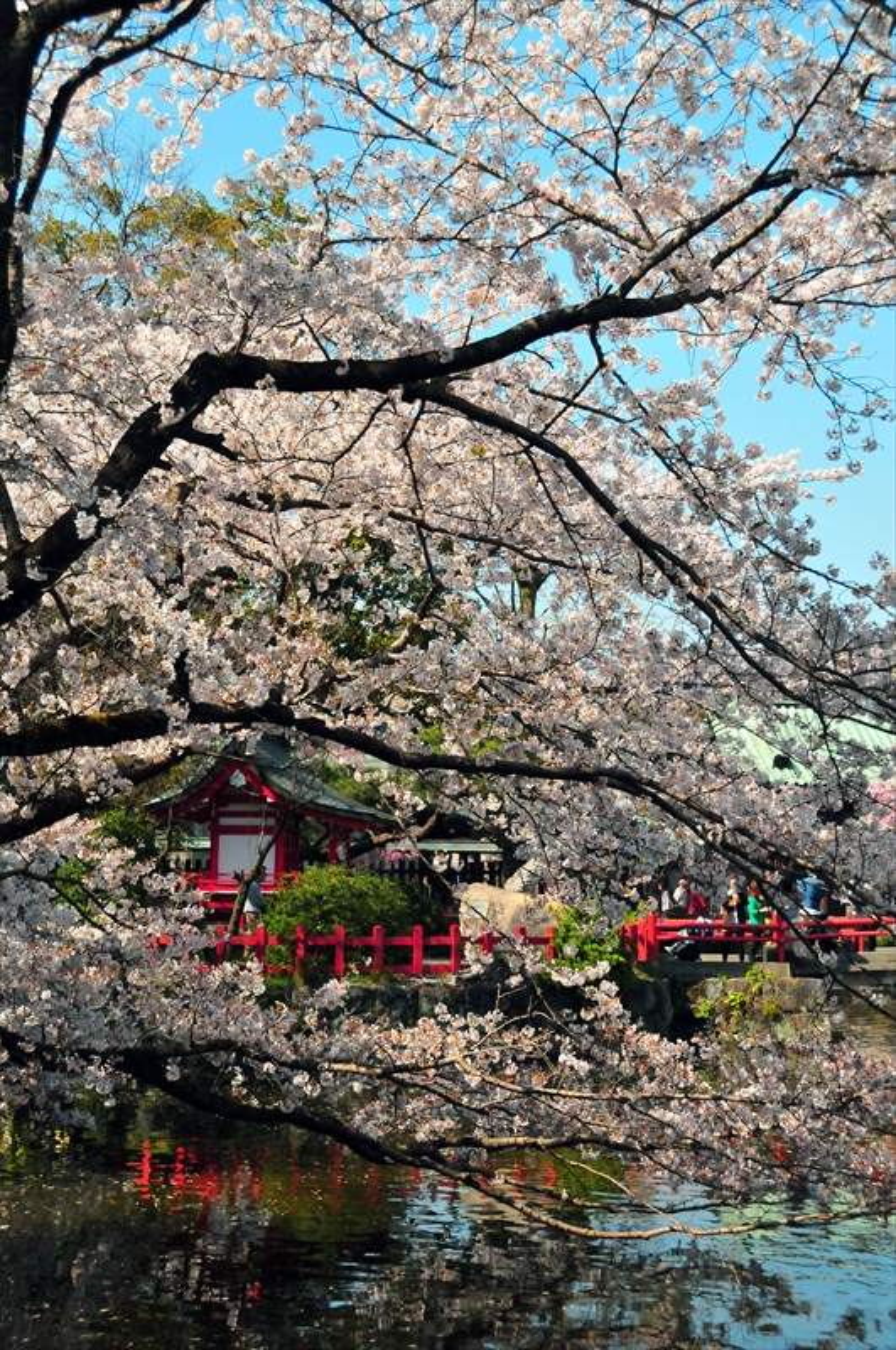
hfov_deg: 25.0
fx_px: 2022
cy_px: 675
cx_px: 448
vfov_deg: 36.9
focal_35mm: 54
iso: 1600
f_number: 5
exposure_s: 1/6400
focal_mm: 36
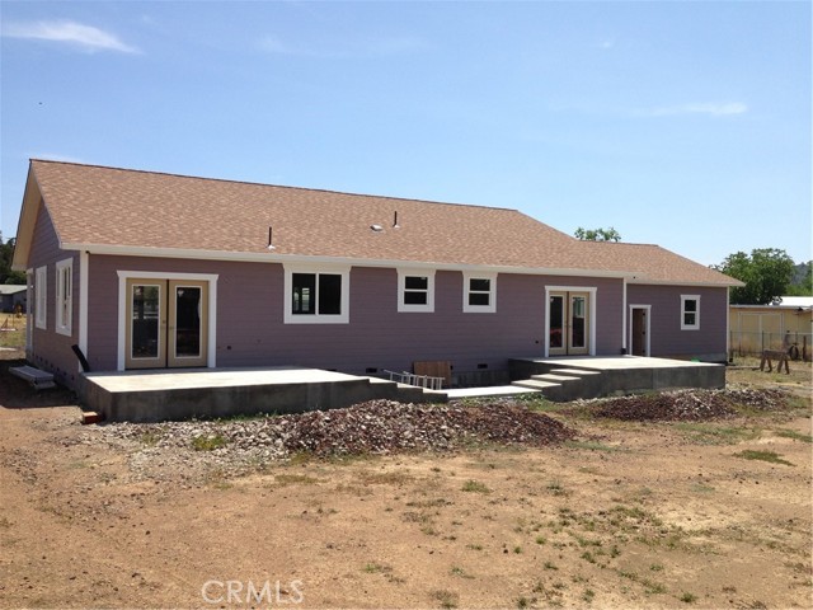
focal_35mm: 33
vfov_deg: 42.9
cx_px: 406
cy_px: 305
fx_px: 775
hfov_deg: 55.4
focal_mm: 4.12
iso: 50
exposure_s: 1/1595
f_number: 2.4
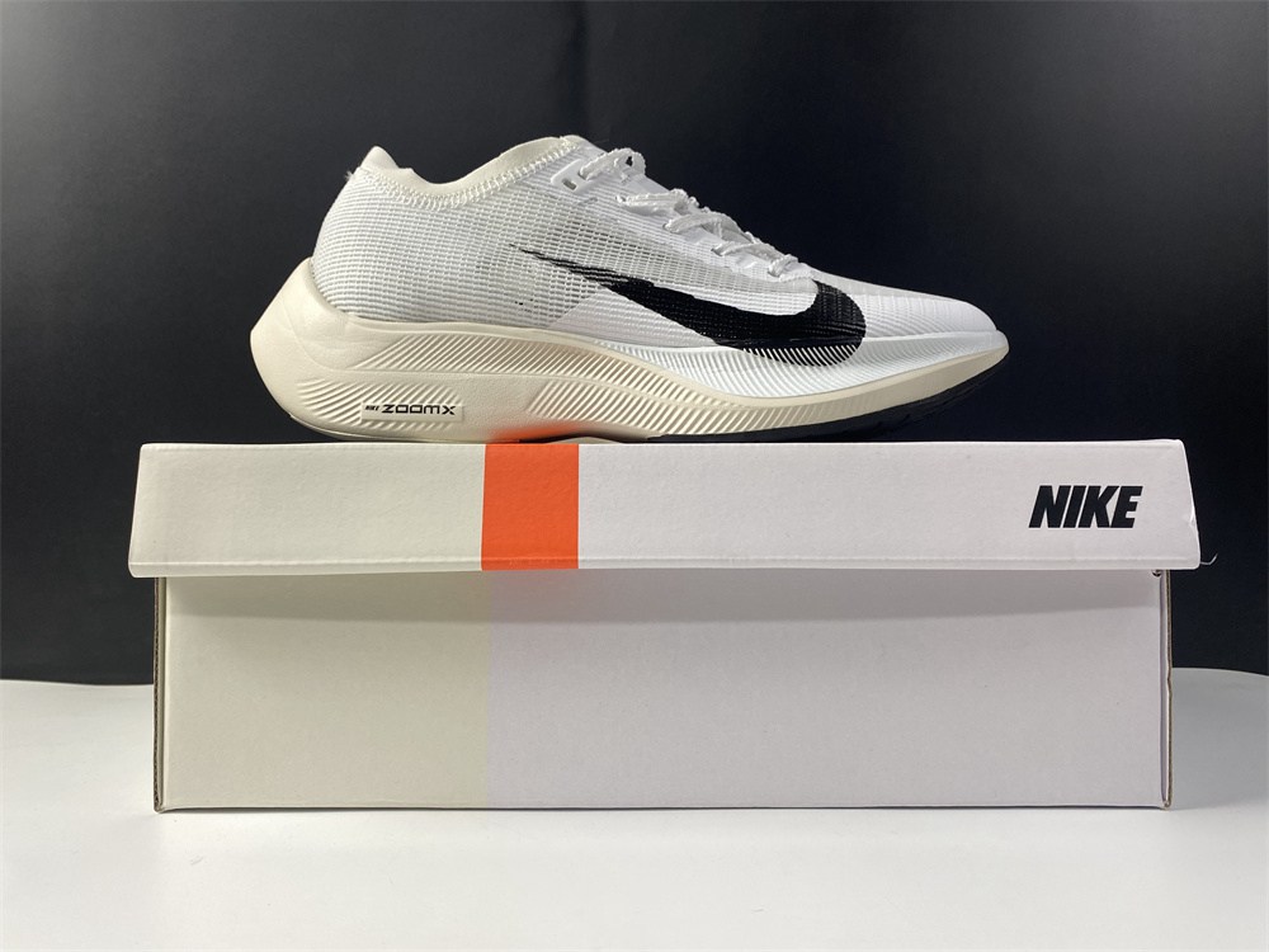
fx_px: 953
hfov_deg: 67.3
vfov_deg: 53.1
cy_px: 476
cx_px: 634
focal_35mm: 26
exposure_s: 1/100
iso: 50
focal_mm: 4.25
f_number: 1.8
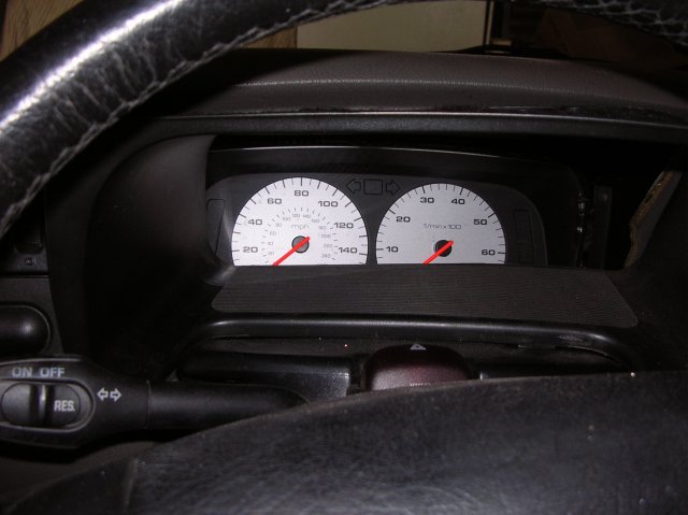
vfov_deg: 40.6
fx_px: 695
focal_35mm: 35
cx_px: 344
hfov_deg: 52.7
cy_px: 258
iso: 50
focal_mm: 5.8
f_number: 2.8
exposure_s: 1/60.1
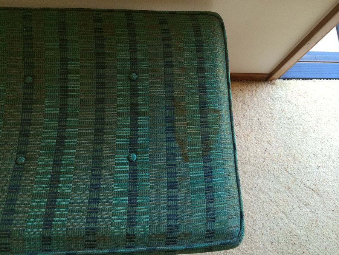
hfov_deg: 60.0
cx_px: 170
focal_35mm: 30
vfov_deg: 46.8
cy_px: 128
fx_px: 294
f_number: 2.2
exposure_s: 1/30
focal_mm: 4.12
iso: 64
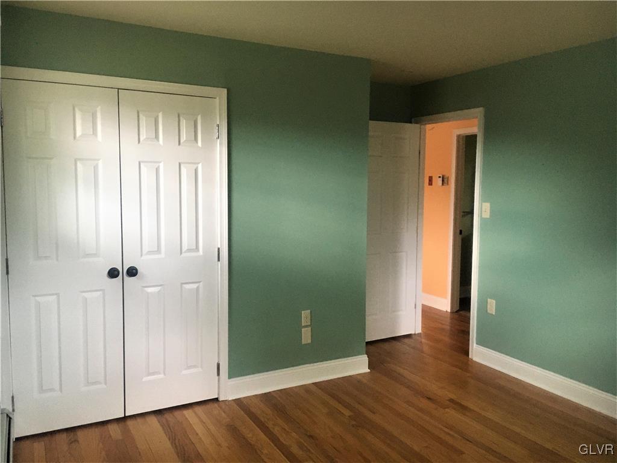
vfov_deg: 48.2
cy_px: 232
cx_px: 308
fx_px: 517
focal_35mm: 29
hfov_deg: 61.7
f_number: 2.2
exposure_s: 1/17
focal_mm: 4.15
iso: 200
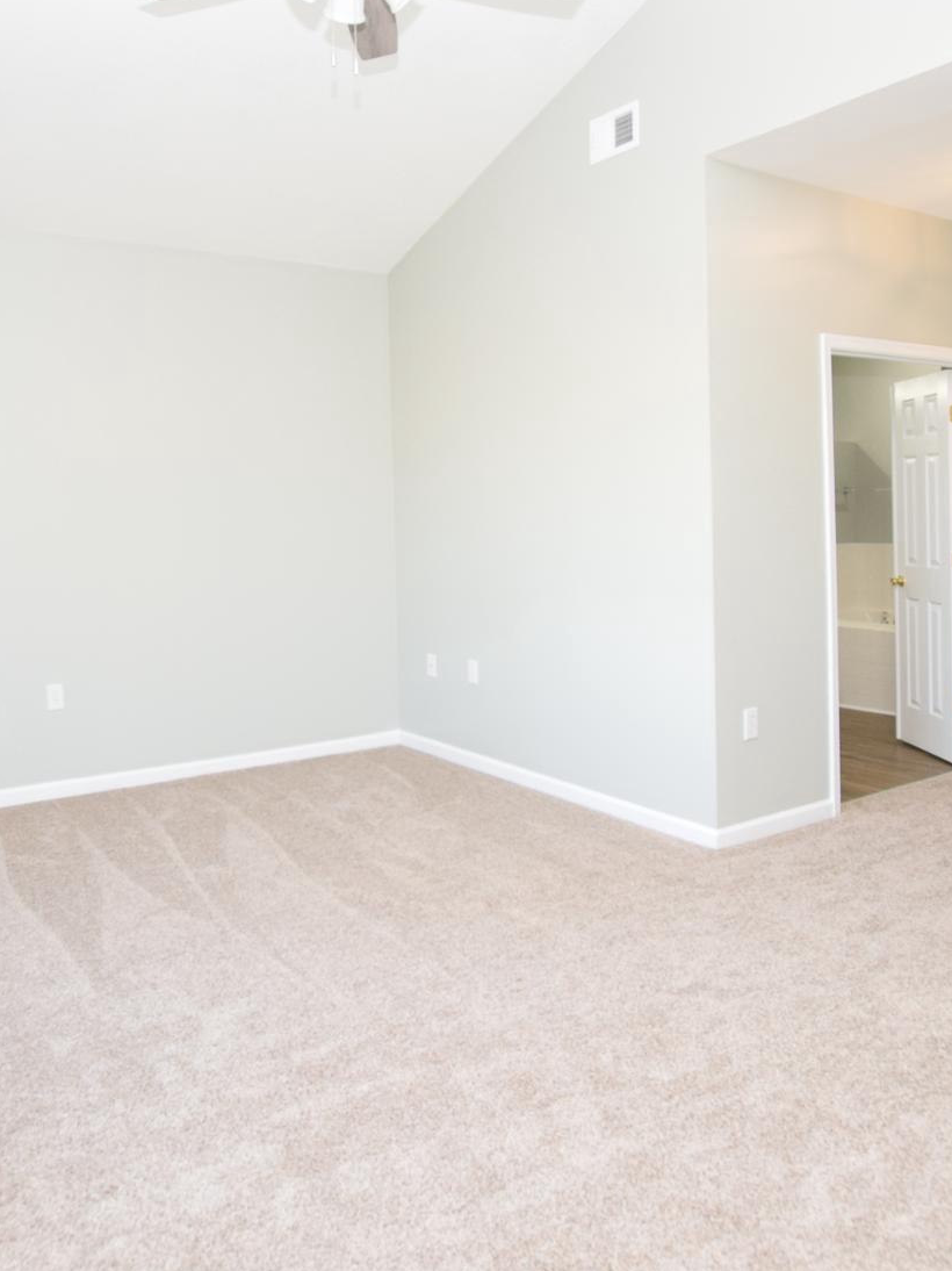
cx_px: 442
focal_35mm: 27
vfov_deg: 64.9
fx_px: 990
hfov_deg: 51.3
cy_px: 526
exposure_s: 1/125
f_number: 5.6
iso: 800
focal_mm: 10
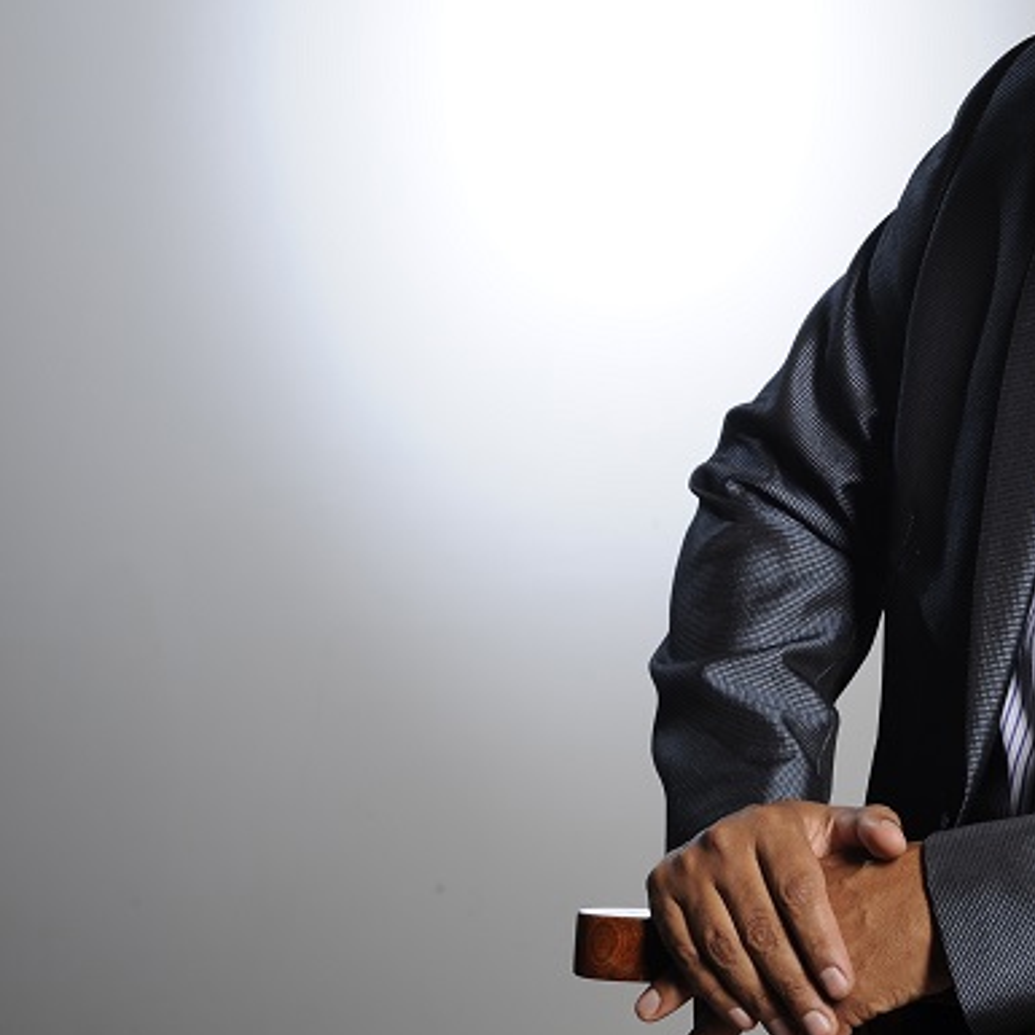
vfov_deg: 9.3
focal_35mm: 188
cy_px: 324
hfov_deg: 9.3
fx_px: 6360
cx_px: 839
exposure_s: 1/80
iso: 200
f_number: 10
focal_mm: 100
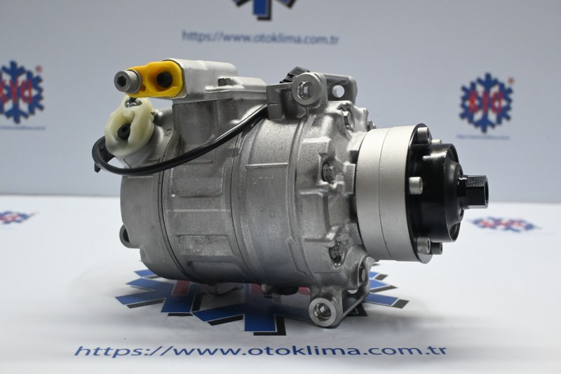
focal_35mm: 38
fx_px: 584
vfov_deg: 35.5
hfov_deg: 51.3
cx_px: 280
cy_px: 187
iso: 1250
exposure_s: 1/125
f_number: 4.2
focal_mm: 25
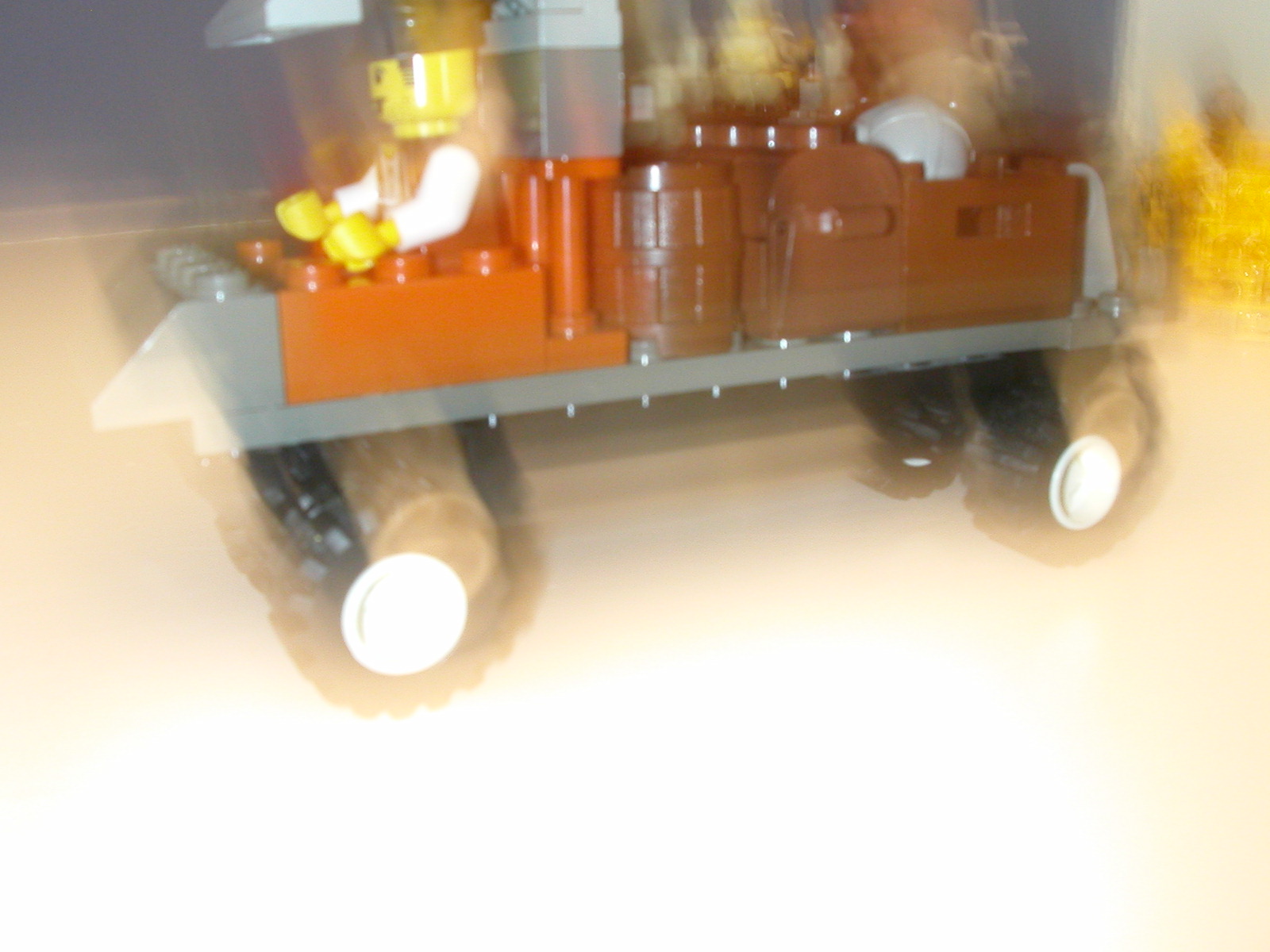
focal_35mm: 37
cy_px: 476
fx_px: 1357
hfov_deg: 50.1
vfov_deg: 38.7
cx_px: 635
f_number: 4.5
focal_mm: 5.6
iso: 200
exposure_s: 1/1.2
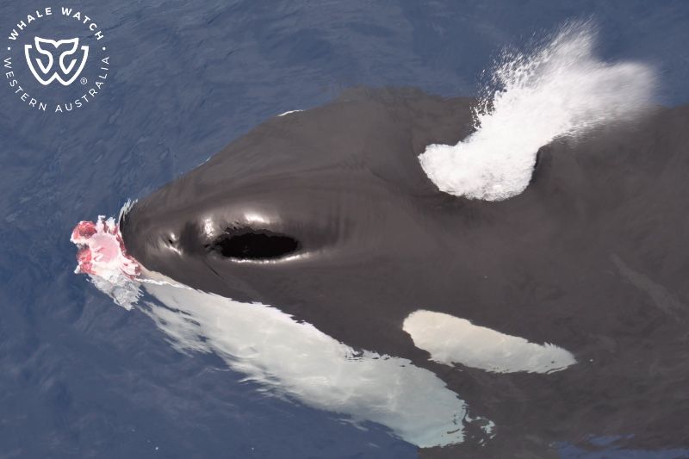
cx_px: 344
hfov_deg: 14.0
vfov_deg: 9.3
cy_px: 230
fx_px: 2813
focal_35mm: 147
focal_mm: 98
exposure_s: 1/1250
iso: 400
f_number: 4.8
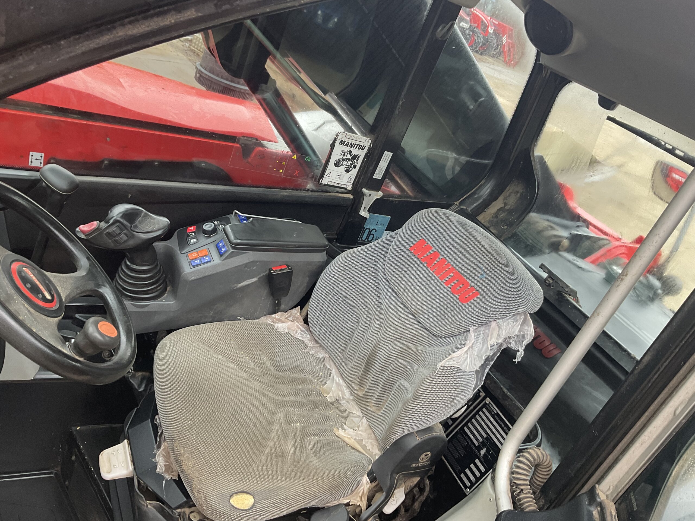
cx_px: 348
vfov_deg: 48.2
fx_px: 582
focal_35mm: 29
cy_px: 260
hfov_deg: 61.7
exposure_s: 1/60
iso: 64
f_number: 1.8
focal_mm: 3
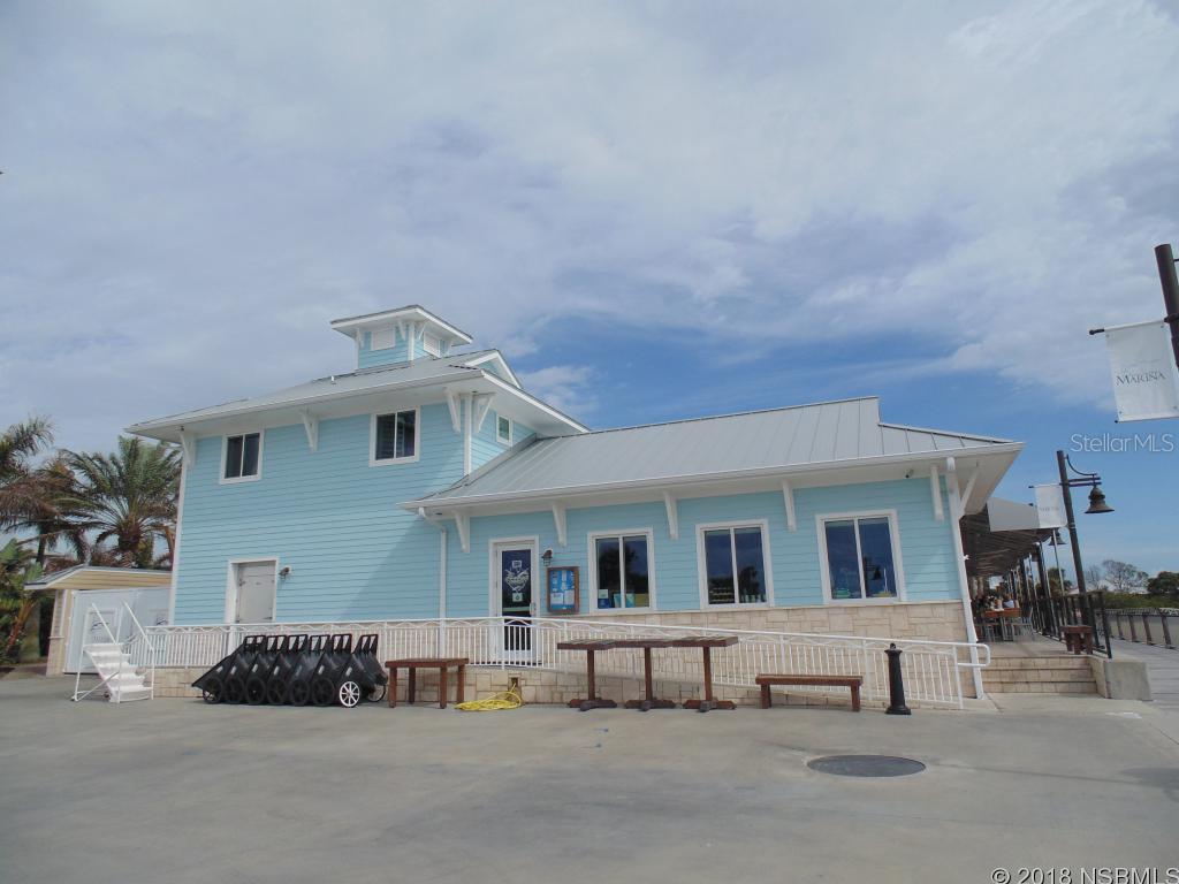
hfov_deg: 76.4
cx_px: 590
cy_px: 442
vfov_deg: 61.1
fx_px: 749
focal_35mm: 22
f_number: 9.7
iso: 80
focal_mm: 4
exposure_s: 1/250
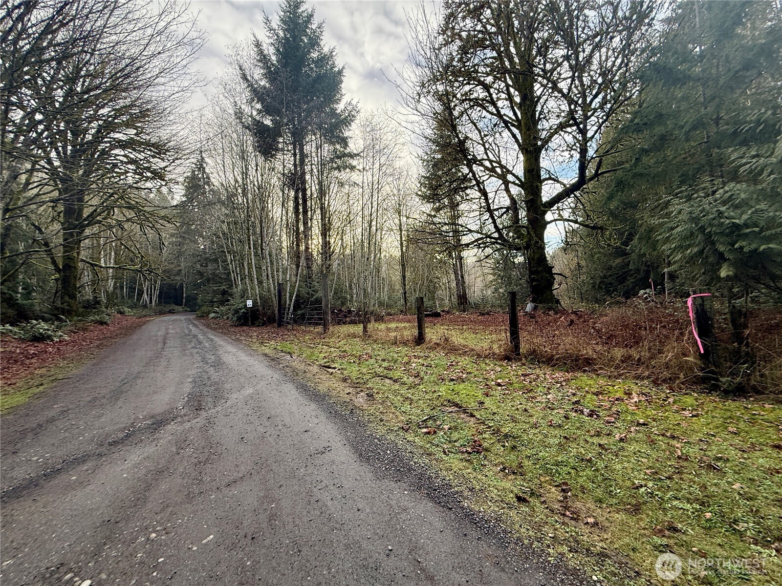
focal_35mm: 14
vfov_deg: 85.7
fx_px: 316
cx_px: 391
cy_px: 293
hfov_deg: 102.1
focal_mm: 2.22
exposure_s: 1/228
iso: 64
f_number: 2.2
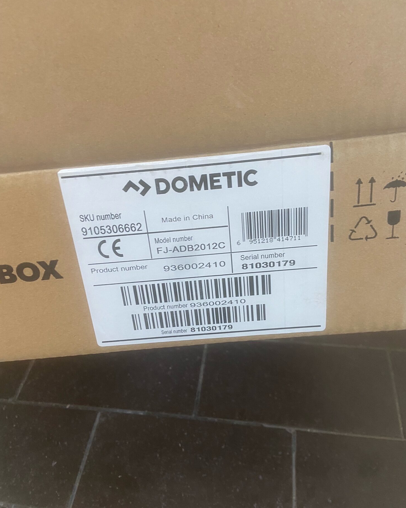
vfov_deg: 62.2
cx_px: 208
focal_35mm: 28
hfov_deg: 51.5
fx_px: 420
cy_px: 259
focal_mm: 4.25
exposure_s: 1/50
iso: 160
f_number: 1.8
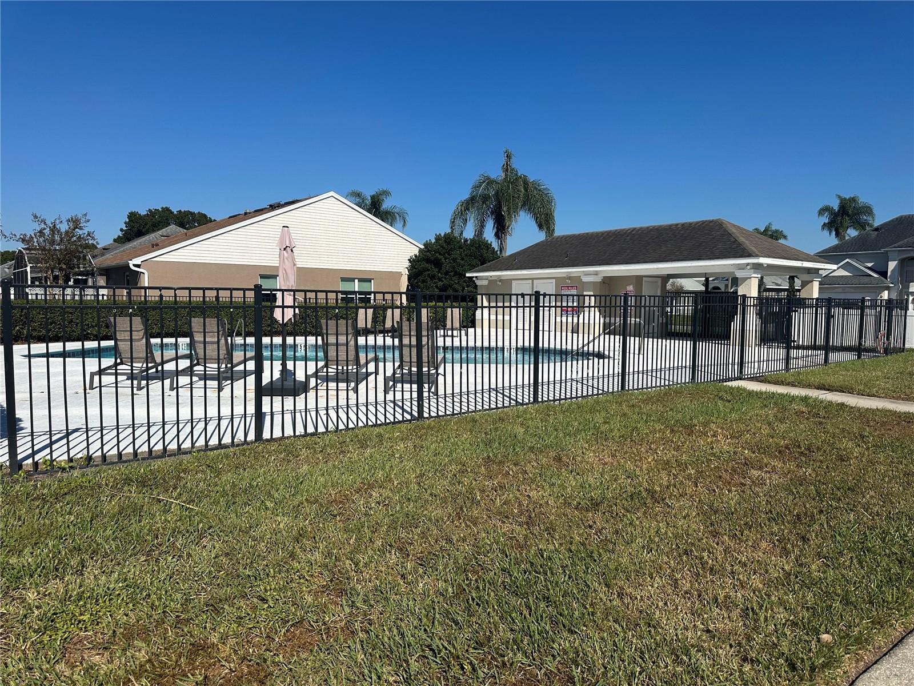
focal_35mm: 24
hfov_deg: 71.6
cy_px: 343
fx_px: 634
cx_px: 457
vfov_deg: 56.8
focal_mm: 6.86
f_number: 1.78
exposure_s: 1/8929
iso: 80
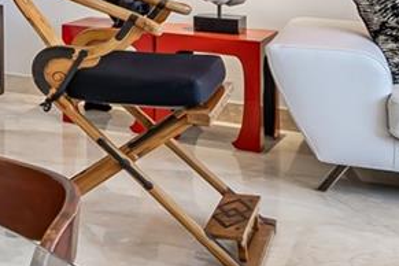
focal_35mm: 88
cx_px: -472
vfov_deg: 14.7
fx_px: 975
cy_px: -97
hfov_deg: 15.9
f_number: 8
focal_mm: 16
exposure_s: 1/20
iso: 200
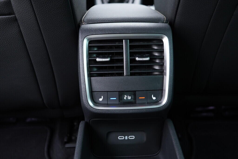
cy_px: 80
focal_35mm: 36
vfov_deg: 36.9
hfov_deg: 53.1
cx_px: 119
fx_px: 238
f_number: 2.8
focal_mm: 24
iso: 640
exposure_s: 1/40
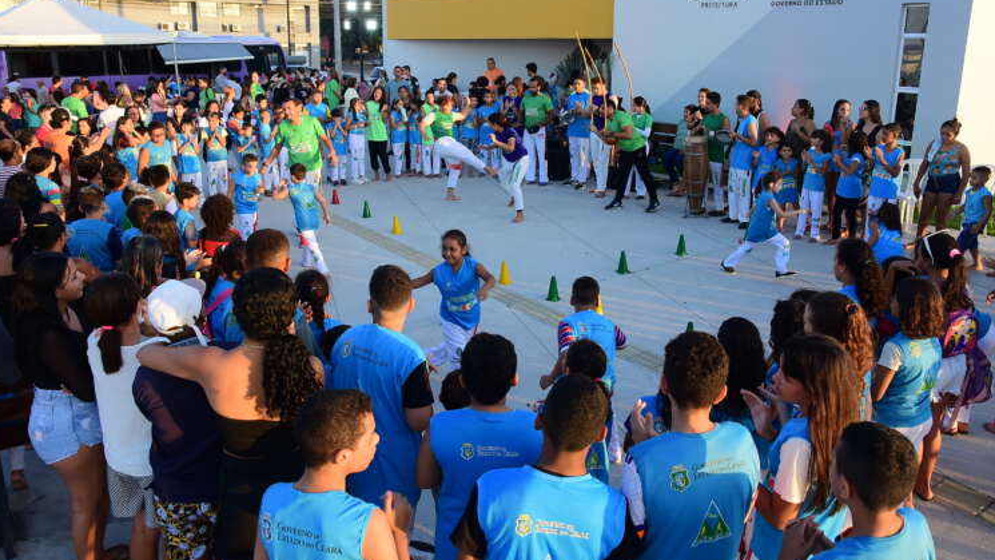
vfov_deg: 42.0
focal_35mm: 28
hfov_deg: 68.8
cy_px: 239
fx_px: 727
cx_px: 505
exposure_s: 1/160
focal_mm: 17
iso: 400
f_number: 6.3
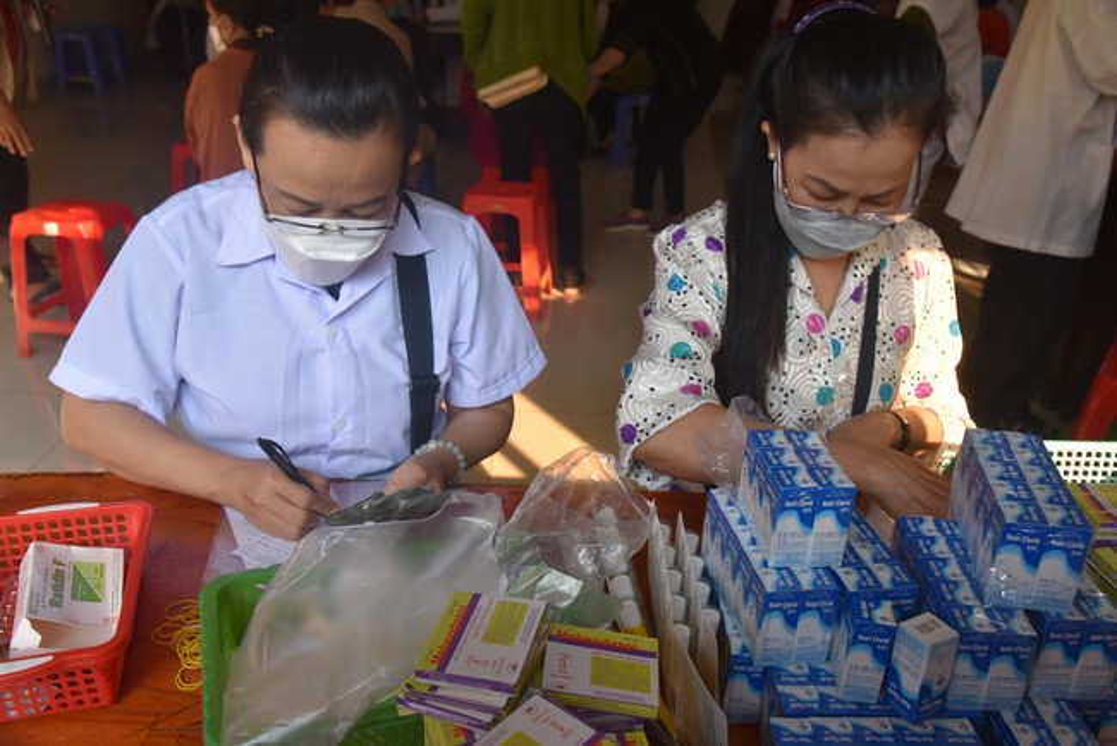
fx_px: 993
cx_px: 558
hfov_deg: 58.7
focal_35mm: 32
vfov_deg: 41.2
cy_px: 373
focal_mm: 32
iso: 2000
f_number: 9
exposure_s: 1/320
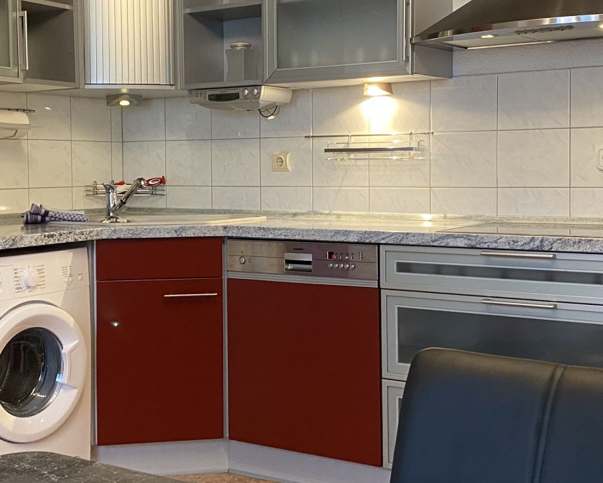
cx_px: 240
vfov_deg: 28.1
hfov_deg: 34.6
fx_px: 964
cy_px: 211
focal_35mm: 54
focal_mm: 4.25
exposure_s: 1/50
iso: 320
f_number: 1.8
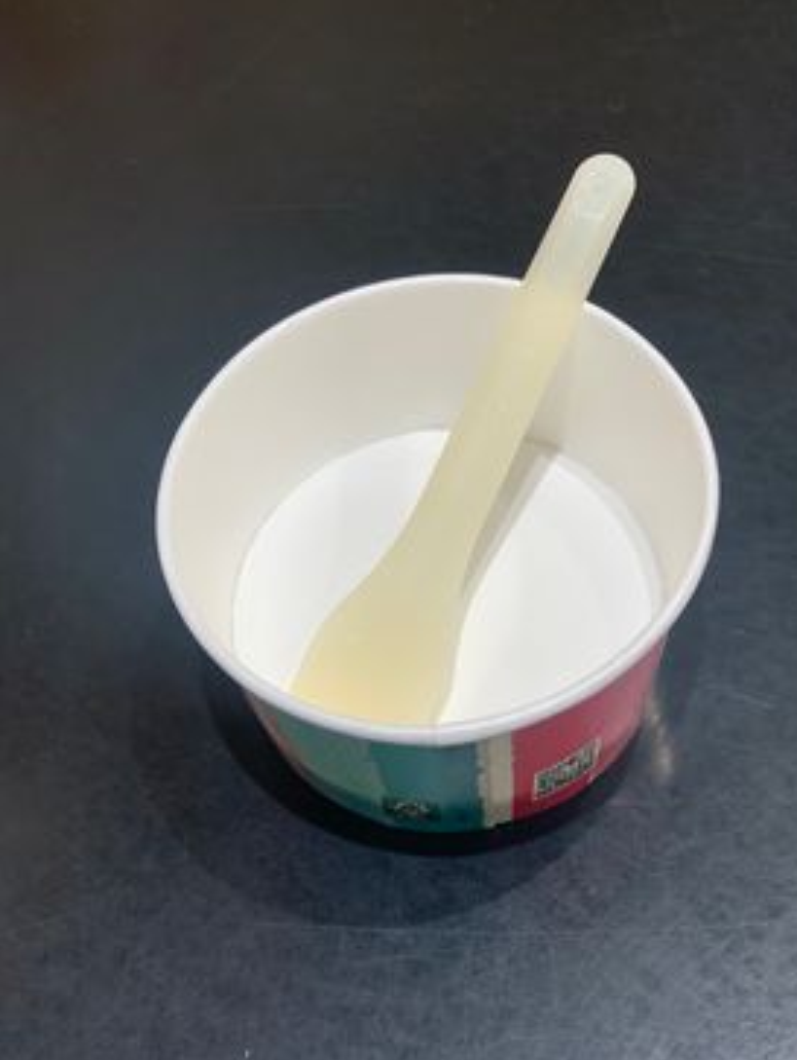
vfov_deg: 31.6
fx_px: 1869
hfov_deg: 24.1
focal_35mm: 61
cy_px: 590
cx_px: 417
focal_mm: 6
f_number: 2.4
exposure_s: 1/100
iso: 64
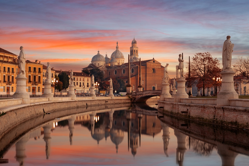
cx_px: 124
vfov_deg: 27.0
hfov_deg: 39.6
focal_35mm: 50
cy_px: 83
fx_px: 346
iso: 64
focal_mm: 50
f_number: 11
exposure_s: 15
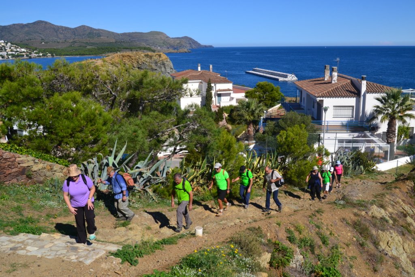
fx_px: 398
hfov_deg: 55.1
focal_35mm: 34
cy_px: 138
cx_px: 208
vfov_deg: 38.4
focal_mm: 23
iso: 280
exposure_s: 1/500
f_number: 11
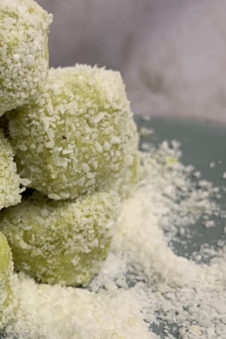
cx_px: -53
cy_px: 273
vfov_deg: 30.2
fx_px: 613
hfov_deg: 19.5
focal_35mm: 65
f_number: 1.8
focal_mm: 4.25
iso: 100
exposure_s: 1/50
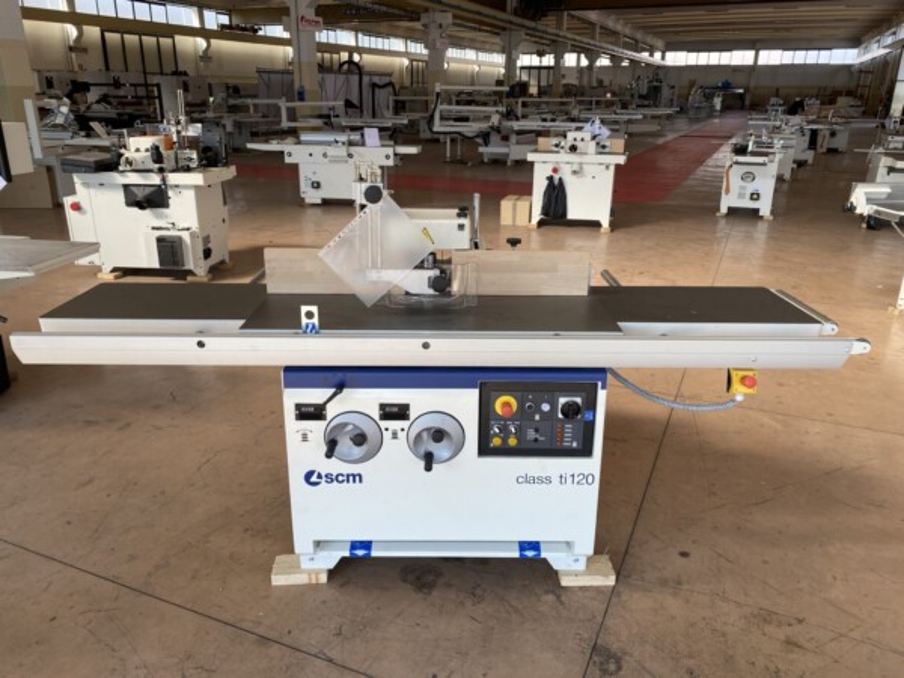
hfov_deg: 67.3
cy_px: 339
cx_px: 452
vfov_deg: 53.1
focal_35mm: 26
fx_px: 679
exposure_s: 1/368
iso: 32
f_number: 1.8
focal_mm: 4.25
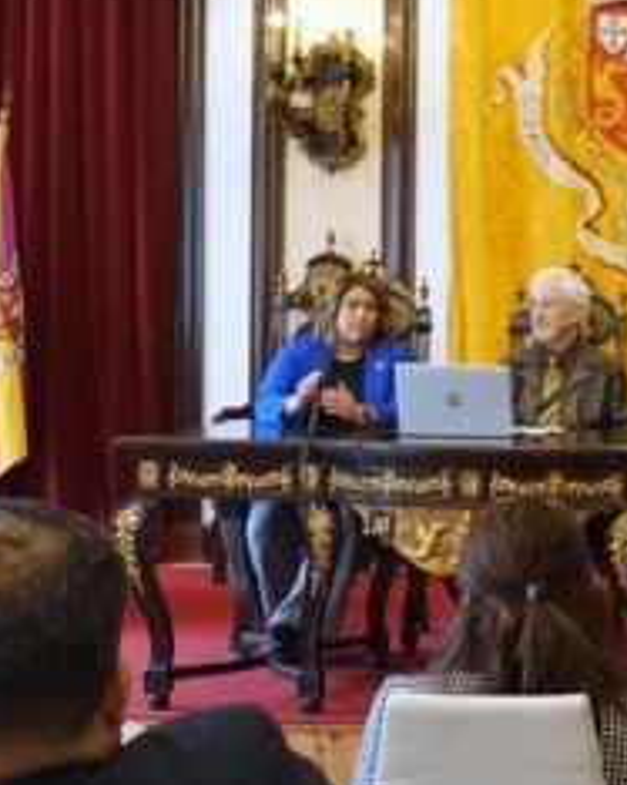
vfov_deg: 24.5
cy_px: 403
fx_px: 1810
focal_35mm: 78
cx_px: 845
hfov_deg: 18.2
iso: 2000
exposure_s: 1/200
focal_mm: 9.87
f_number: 2.8
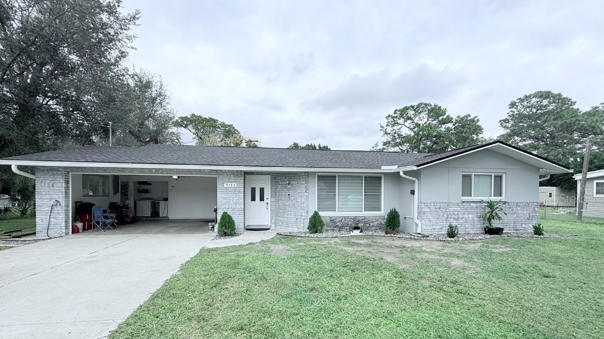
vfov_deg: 66.6
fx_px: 256
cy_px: 198
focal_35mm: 16
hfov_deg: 99.4
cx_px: 301
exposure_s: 1/1189
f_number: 2.2
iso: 50
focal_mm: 2.22
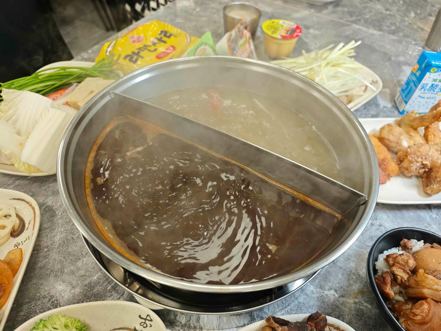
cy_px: 166
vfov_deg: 58.9
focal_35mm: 23
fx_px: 293
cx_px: 220
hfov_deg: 73.9
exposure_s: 1/600
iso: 1000
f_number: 2
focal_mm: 8.72
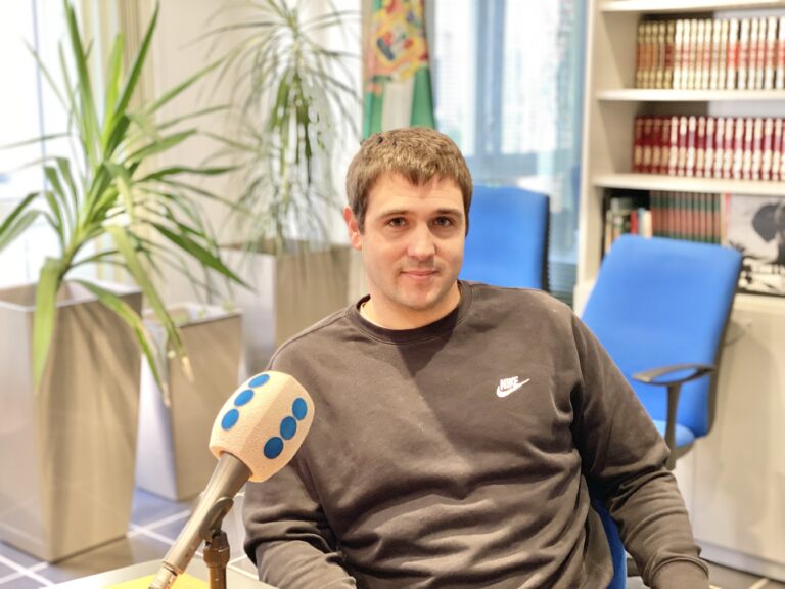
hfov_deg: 36.8
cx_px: 392
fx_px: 1179
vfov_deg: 28.0
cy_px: 294
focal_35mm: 52
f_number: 2
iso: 200
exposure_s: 1/33
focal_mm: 6
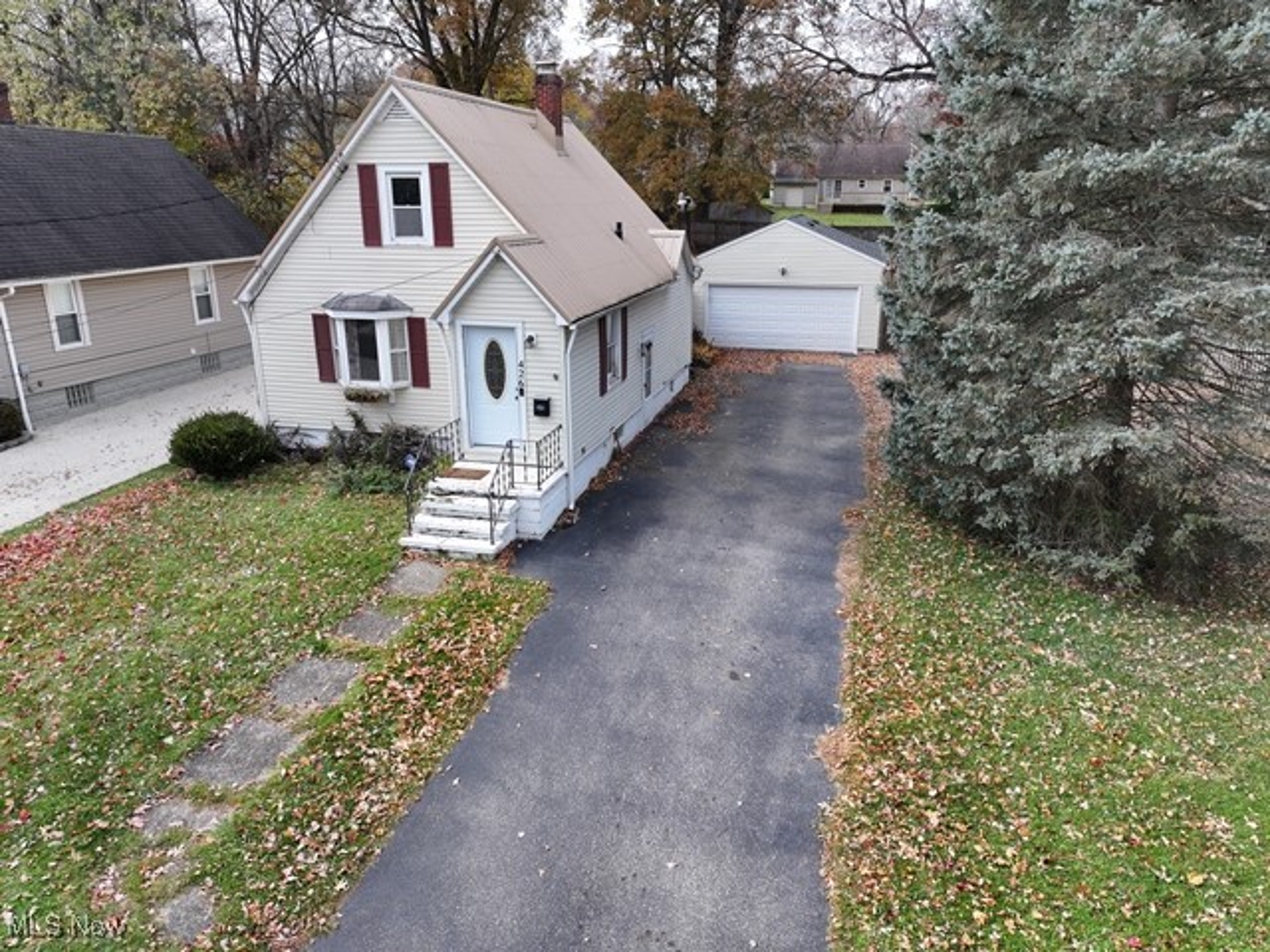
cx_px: 635
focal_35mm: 24
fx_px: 881
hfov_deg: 71.6
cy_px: 476
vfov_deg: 56.8
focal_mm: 12.29
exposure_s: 1/640
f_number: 2.8
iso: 100
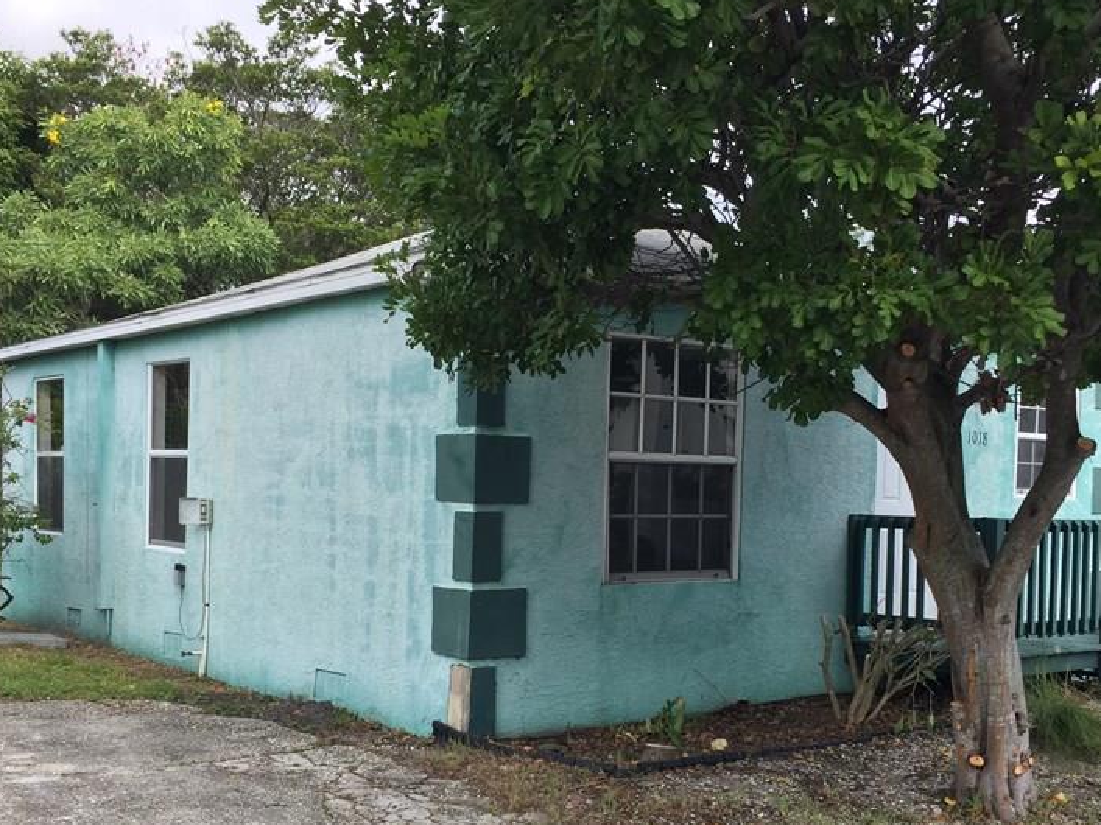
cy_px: 548
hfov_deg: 44.8
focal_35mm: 42
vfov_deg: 34.0
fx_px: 1336
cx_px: 564
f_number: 2.2
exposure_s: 1/719
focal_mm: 4.15
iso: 32
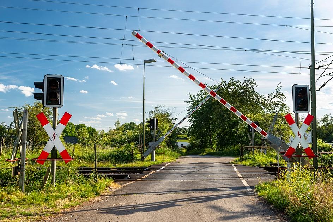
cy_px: 111
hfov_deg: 54.4
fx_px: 324
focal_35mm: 35
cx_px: 166
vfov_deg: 37.9
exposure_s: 1/250
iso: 100
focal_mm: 35
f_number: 4
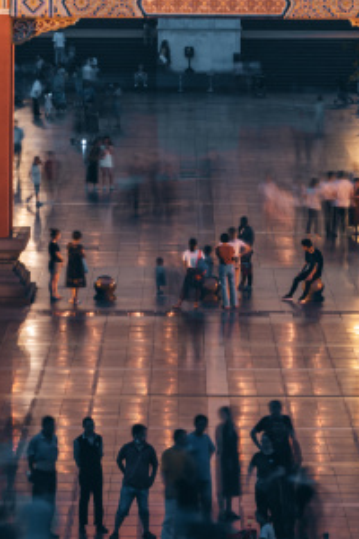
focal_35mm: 280
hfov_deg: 4.9
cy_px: -277
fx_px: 4188
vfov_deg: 7.2
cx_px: 190
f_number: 11
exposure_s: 6
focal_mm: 70
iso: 100
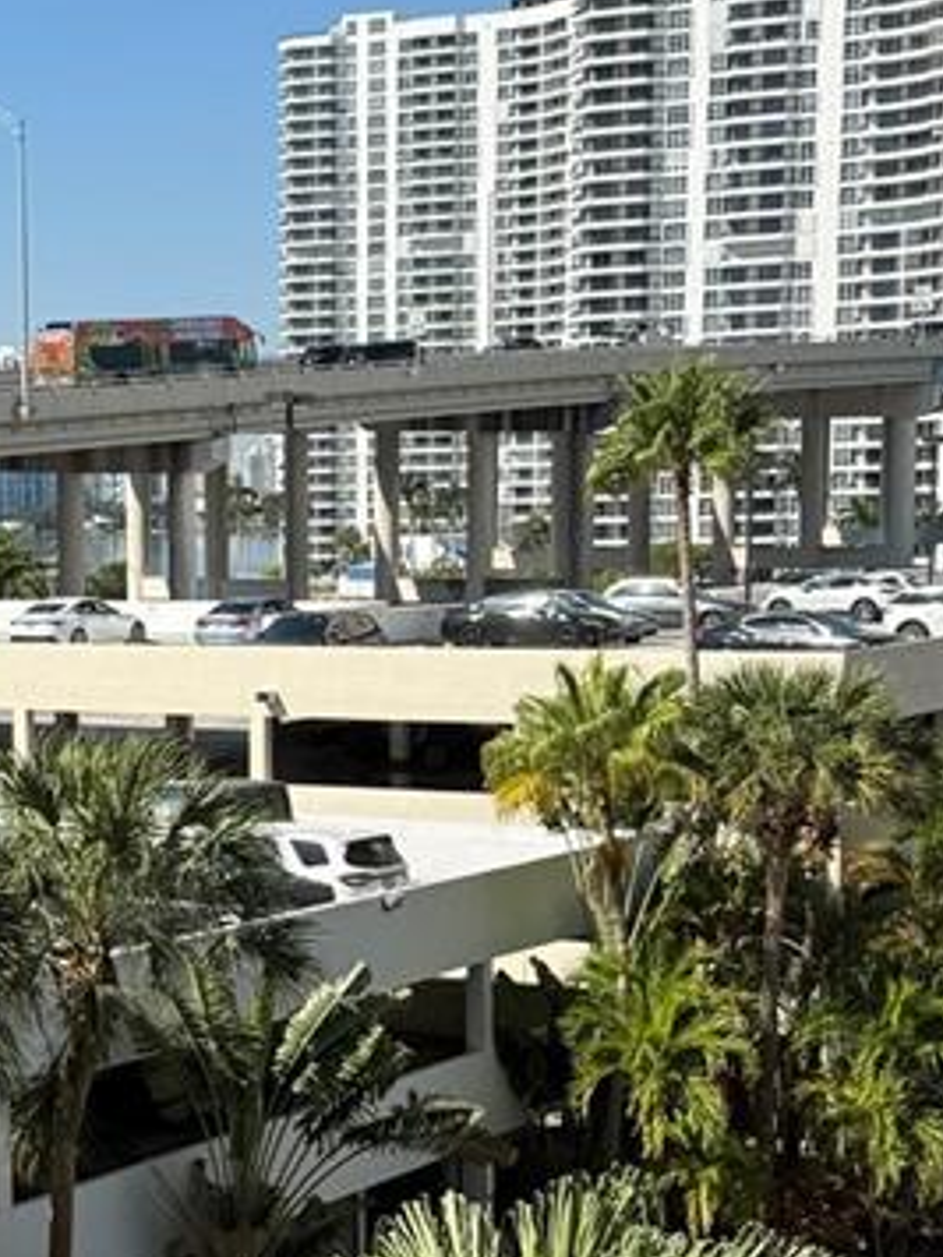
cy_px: 911
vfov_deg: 23.9
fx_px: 2942
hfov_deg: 17.9
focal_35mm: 81
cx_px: 74
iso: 80
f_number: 1.78
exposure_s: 1/4405
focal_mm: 6.76
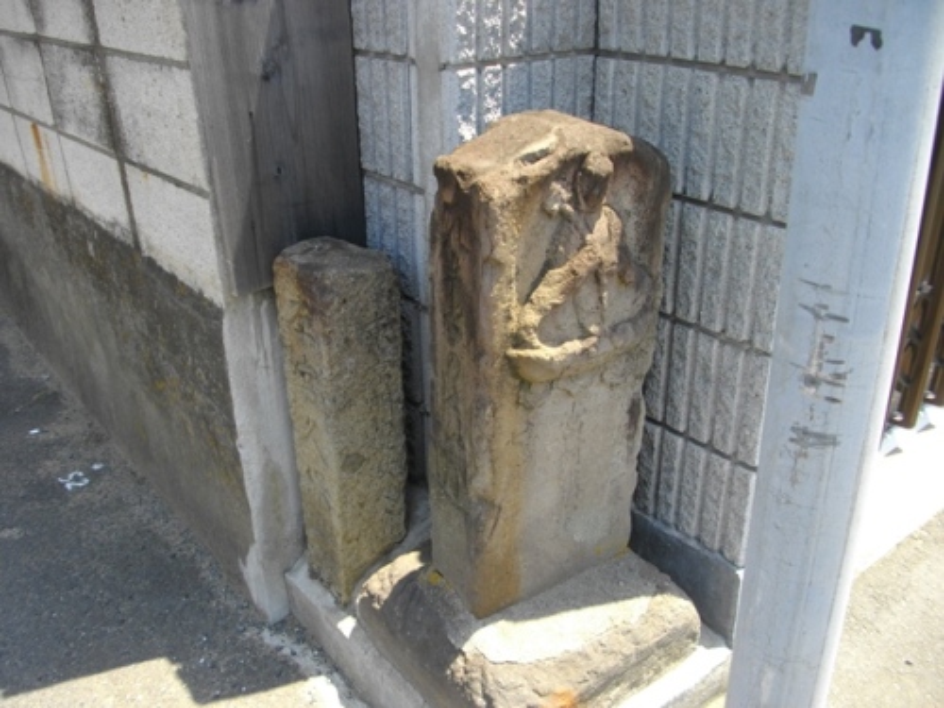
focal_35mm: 32
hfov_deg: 56.8
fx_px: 873
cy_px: 354
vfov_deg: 44.2
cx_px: 472
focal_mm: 5.7
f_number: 2.9
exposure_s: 1/320
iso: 100
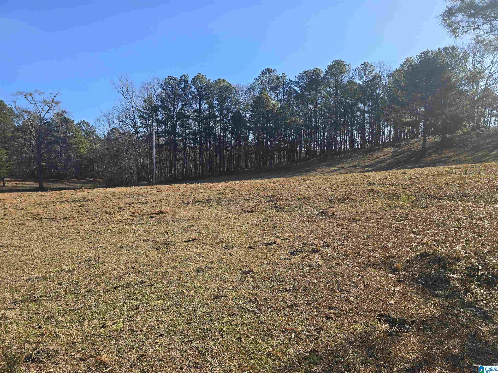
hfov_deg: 73.9
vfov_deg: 58.9
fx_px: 331
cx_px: 249
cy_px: 186
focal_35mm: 23
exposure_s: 1/503
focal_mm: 6.3
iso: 12
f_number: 1.7
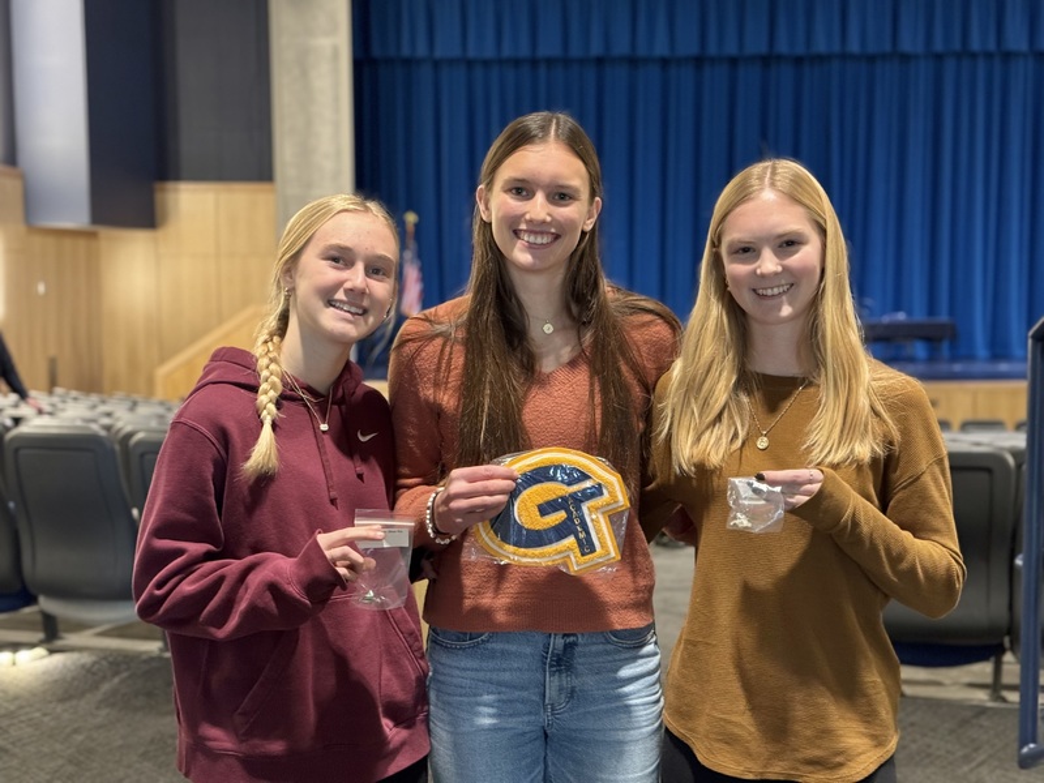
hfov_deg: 39.7
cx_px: 522
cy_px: 392
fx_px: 1448
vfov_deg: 30.3
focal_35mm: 48
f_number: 1.78
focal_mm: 6.76
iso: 400
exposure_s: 1/38
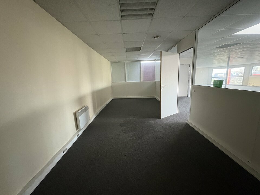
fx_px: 105
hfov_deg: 102.1
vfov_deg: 85.7
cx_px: 130
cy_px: 98
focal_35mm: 14
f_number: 2.2
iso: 800
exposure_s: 1/33
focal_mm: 2.22
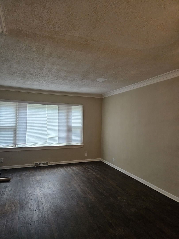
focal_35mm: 23
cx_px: 90
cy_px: 120
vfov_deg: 73.9
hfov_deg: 58.9
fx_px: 159
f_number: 1.8
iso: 800
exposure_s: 1/120
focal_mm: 5.4
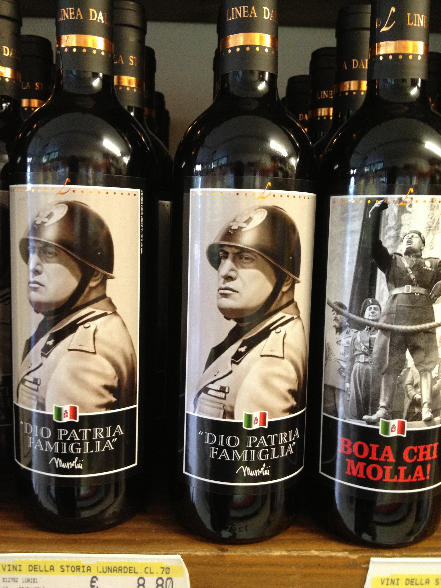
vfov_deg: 52.6
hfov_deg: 40.7
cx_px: 220
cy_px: 294
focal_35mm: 35
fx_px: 595
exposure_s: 1/20
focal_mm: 4.28
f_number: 2.4
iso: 250
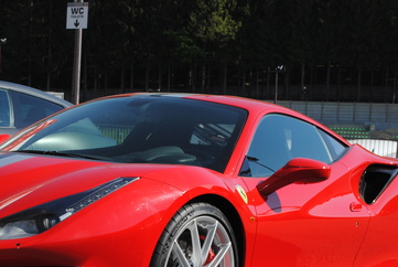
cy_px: 216
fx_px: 941
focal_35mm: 85
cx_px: 125
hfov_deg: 23.7
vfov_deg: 16.0
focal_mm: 32
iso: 100
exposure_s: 1/200
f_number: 8
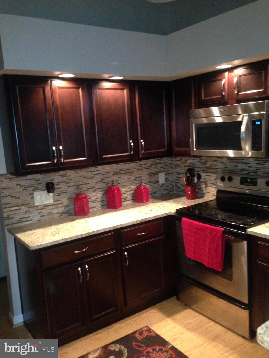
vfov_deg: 55.4
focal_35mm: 33
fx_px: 342
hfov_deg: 42.9
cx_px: 134
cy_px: 179
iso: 500
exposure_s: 1/16
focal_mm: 4.12
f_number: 2.4
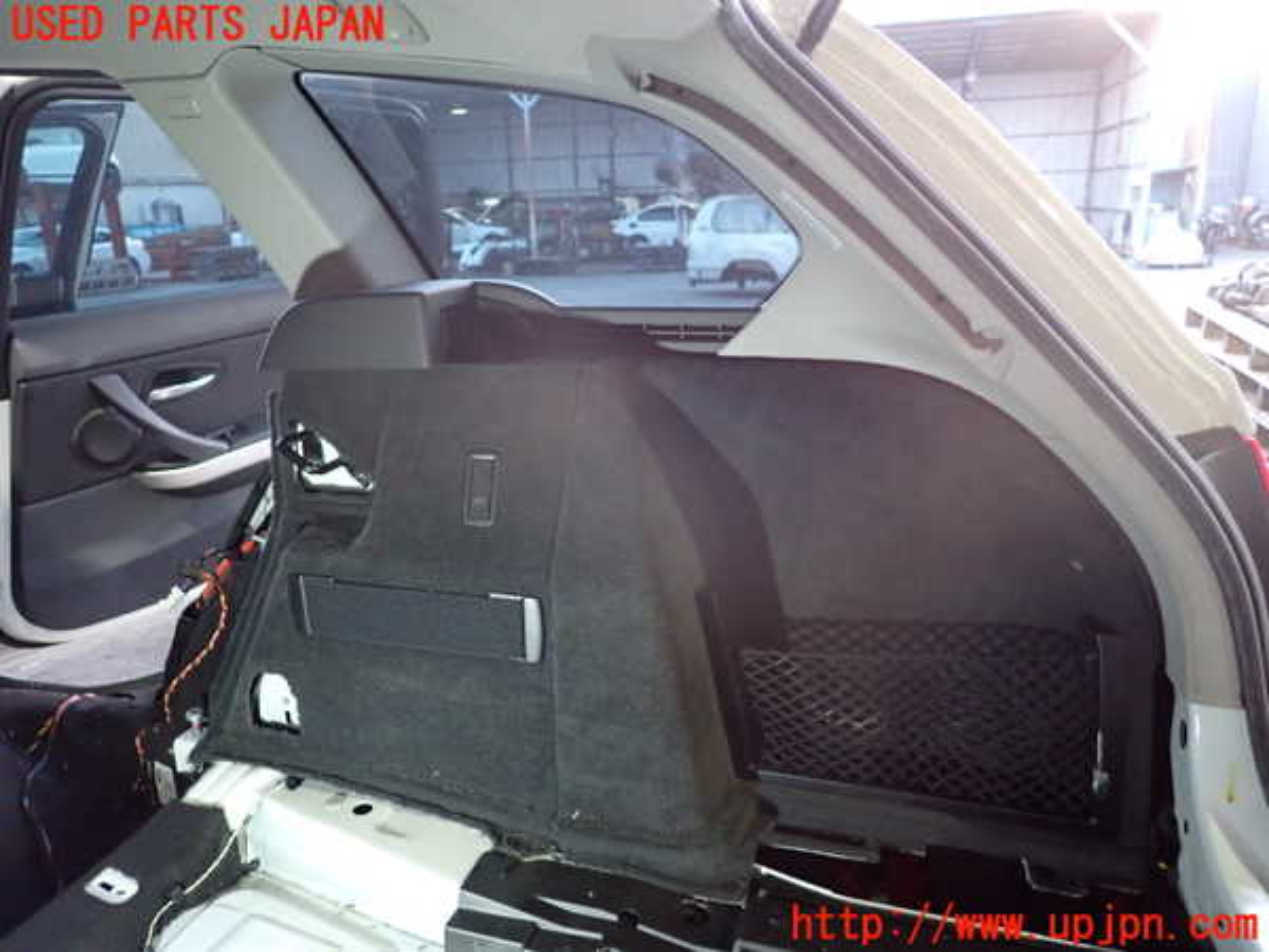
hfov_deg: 69.4
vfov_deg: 54.9
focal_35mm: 25
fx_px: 916
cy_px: 476
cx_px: 634
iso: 640
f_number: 2
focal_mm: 4.5
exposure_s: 1/30
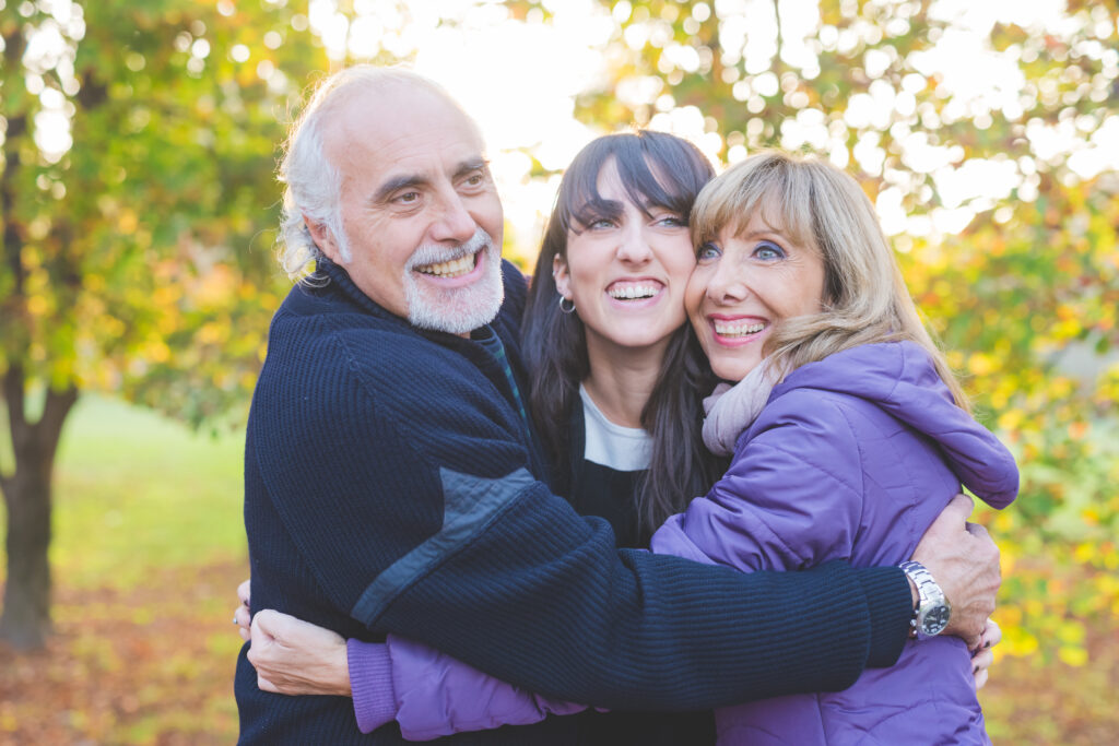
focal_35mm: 50
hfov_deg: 39.6
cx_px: 560
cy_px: 373
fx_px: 1554
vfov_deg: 27.0
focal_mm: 50
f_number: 2.8
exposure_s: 1/400
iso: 800
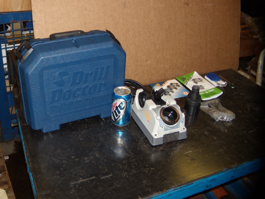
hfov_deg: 51.4
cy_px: 100
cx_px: 132
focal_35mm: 36
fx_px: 276
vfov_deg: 39.7
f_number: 3.6
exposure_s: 1/30
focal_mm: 6.4
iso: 100
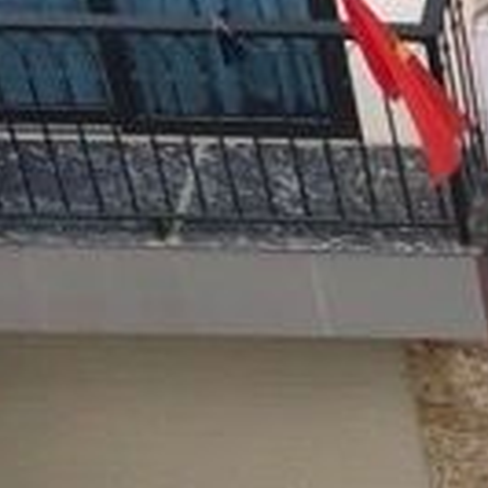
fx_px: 3030
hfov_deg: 8.4
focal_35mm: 190
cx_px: 1192
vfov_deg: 9.1
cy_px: 642
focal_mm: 3.99
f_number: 1.8
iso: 20
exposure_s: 1/298
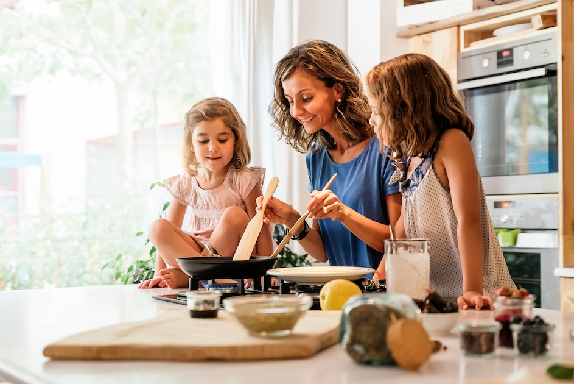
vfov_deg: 21.6
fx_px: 1005
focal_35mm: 63
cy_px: 189
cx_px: 303
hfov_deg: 31.9
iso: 800
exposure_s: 1/100
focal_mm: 58
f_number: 3.5
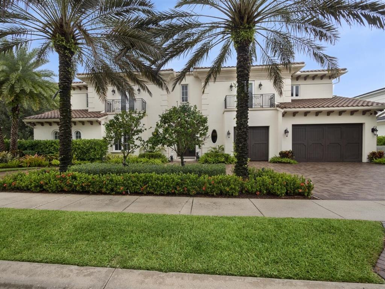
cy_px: 144
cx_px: 192
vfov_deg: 85.7
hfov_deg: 102.1
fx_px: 156
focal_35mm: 14
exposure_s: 1/125
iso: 200
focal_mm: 7
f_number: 4
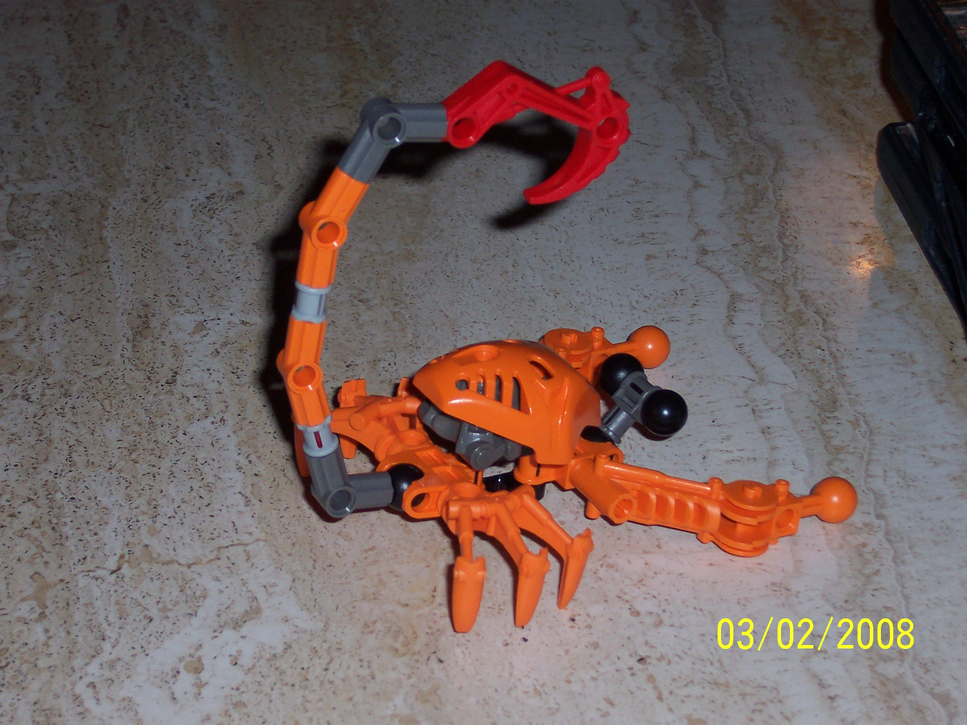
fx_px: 3185
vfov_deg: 13.0
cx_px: 484
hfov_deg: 17.3
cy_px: 362
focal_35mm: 114
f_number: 4.8
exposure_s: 1/90
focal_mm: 17.6
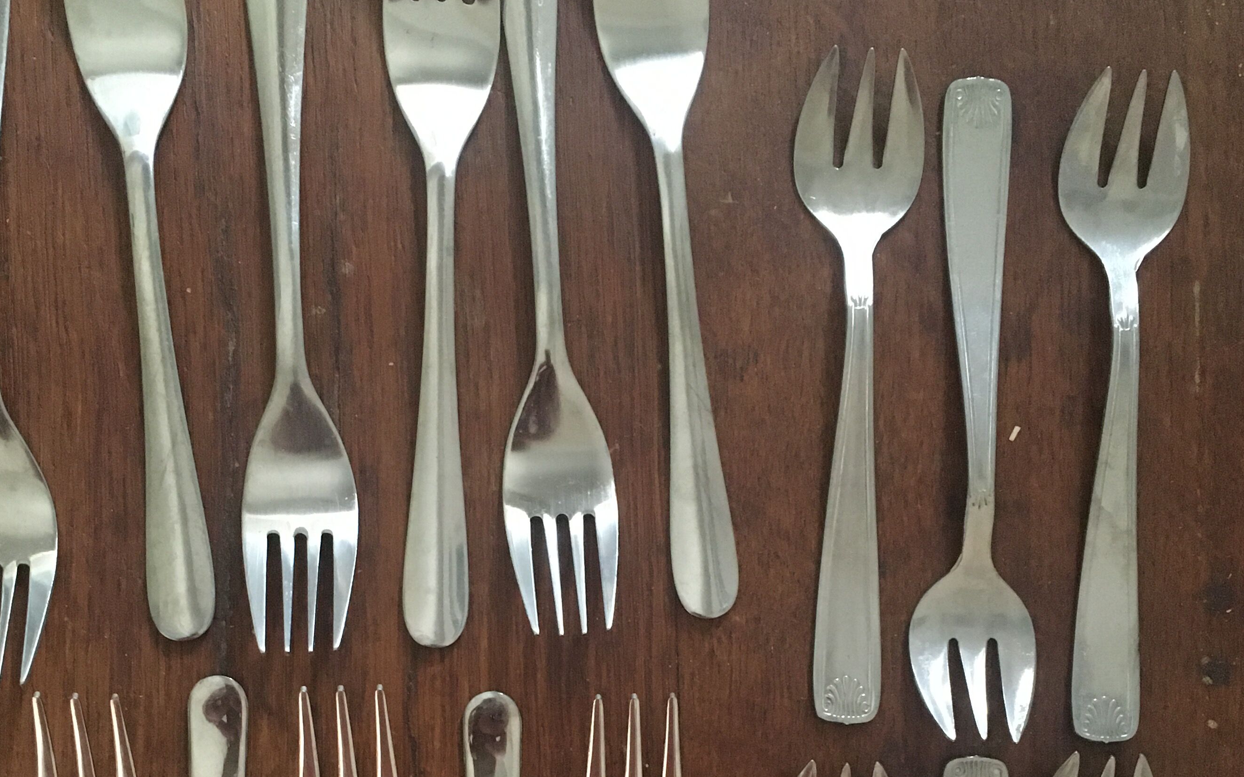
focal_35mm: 47
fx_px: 1593
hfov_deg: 42.6
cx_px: 569
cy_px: 700
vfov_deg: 26.5
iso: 250
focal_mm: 4.15
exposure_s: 1/17
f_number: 2.2
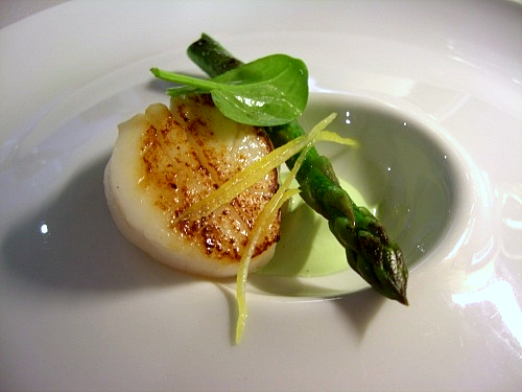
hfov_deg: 49.0
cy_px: 196
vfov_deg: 37.7
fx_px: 573
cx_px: 261
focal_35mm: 38
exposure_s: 1/15
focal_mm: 7.9
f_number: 2.8
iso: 200
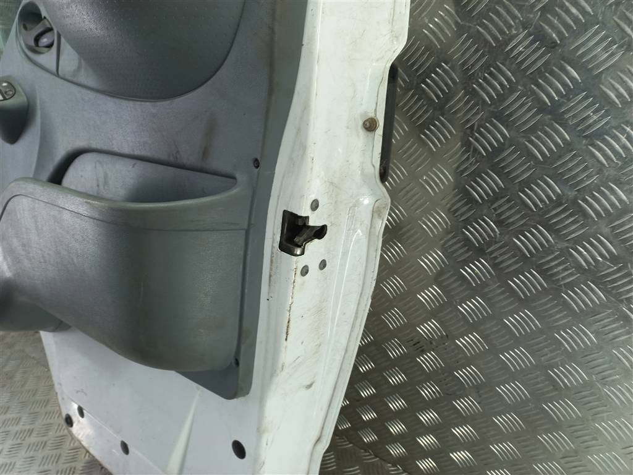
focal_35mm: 25
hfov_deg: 69.4
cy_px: 238
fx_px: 457
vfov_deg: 54.9
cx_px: 316
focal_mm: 4.6
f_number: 1.8
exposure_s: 1/50
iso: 64
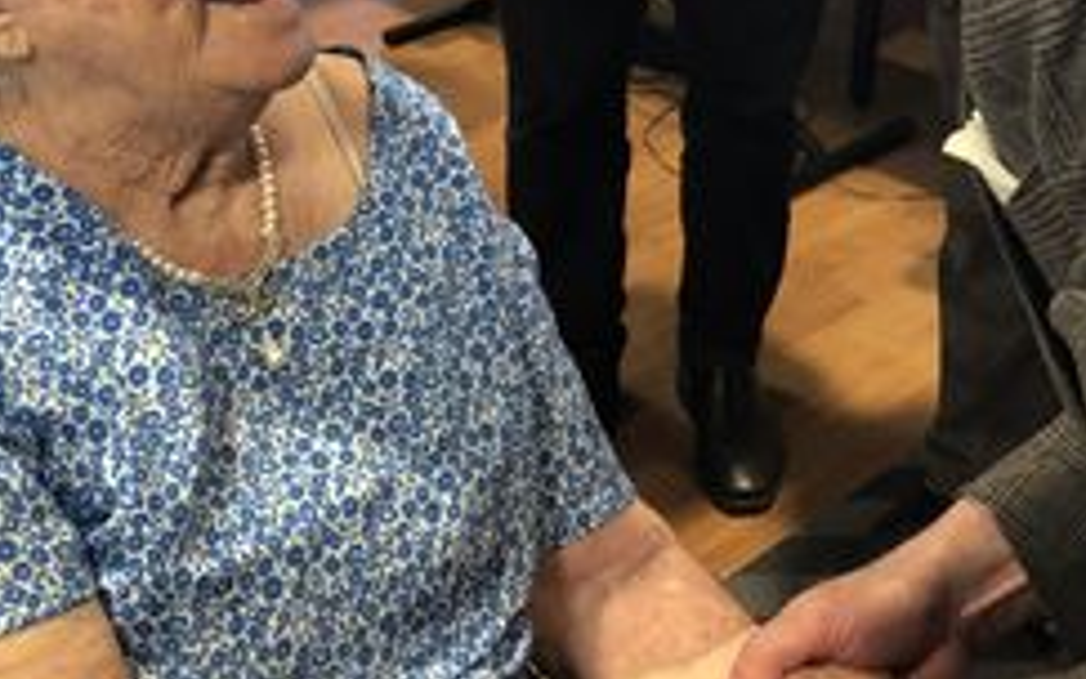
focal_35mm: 70
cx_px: 632
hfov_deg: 29.3
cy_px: -67
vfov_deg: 18.0
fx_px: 2072
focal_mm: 4
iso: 40
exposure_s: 1/17
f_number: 1.8
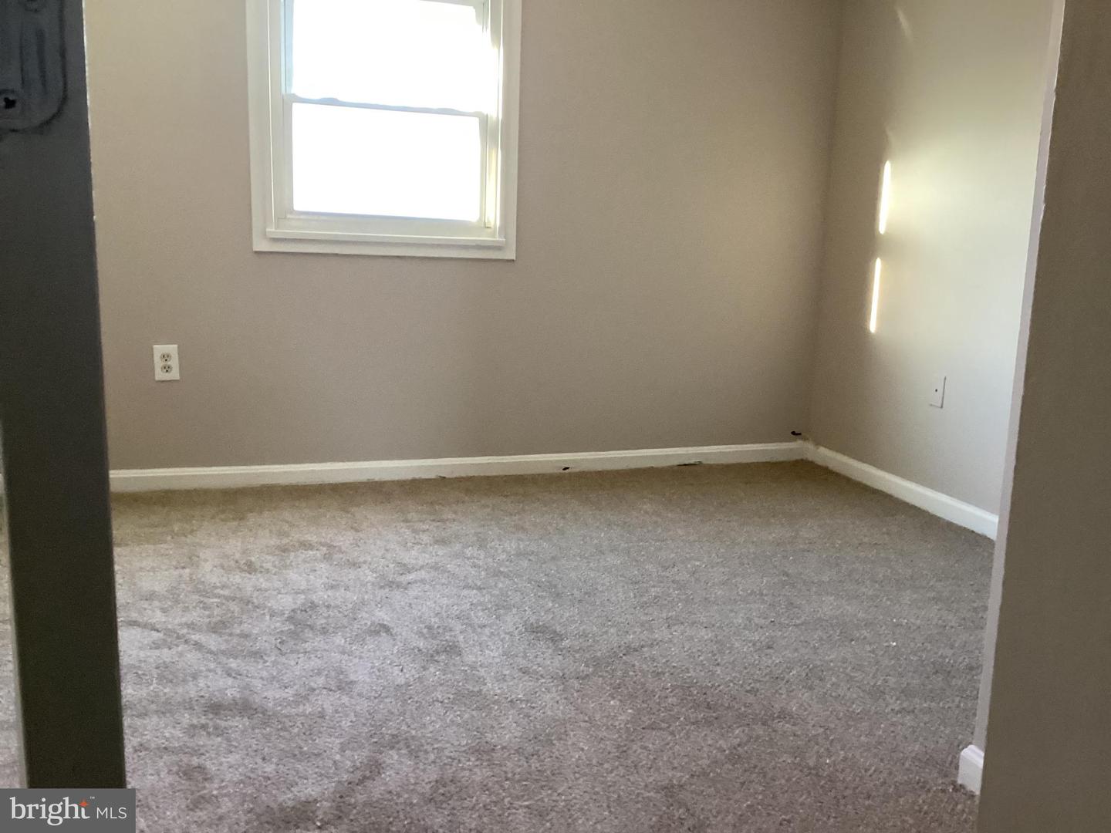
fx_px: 995
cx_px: 556
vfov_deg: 45.4
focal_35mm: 31
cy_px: 416
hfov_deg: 58.4
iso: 250
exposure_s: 1/50
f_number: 2.4
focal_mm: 3.3
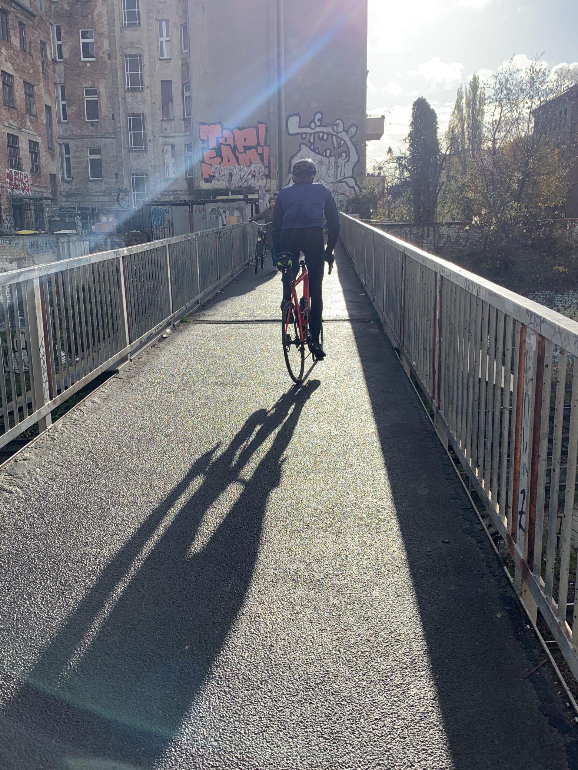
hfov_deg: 44.2
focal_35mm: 32
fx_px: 712
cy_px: 385
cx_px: 288
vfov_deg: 56.8
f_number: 1.8
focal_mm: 4.25
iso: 25
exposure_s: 1/2114
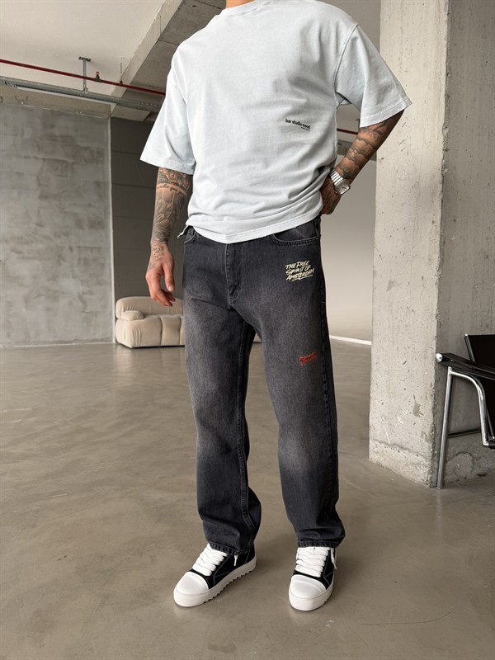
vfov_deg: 71.6
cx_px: 248
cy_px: 330
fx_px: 458
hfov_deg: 56.8
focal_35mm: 24
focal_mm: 6.76
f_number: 1.78
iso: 64
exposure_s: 1/121
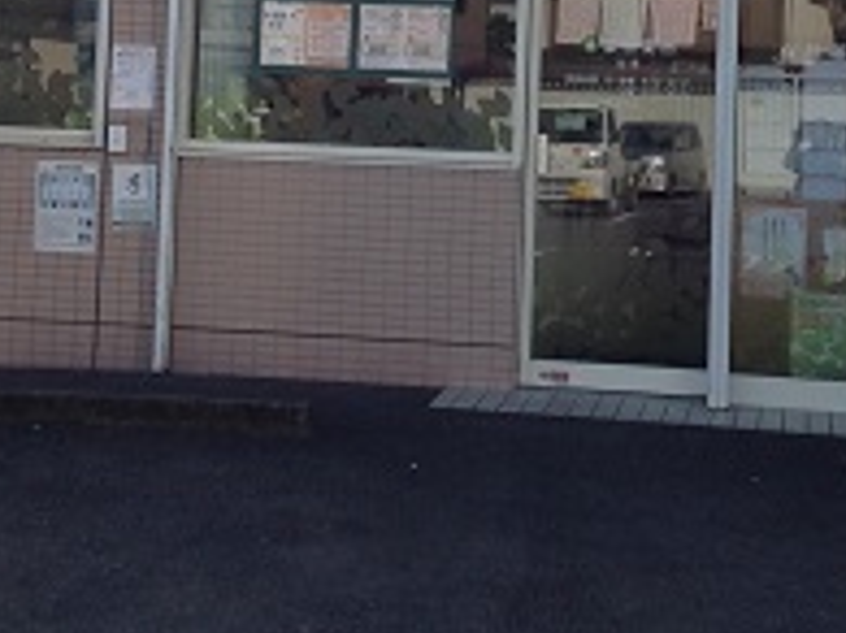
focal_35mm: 93
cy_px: 17
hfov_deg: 21.1
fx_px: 2271
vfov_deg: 15.6
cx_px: 432
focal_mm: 4.28
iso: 50
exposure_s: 1/864
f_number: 2.4
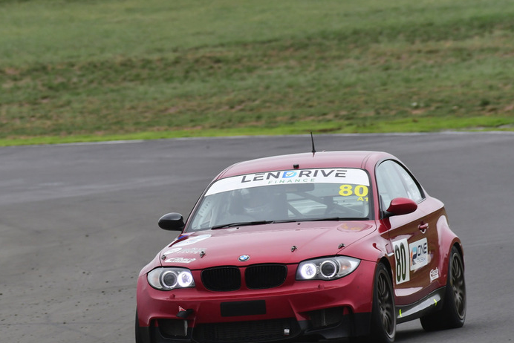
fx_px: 12383
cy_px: 180
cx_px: 230
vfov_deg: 1.6
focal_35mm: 867
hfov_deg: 2.4
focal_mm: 500
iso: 640
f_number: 10
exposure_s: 1/640
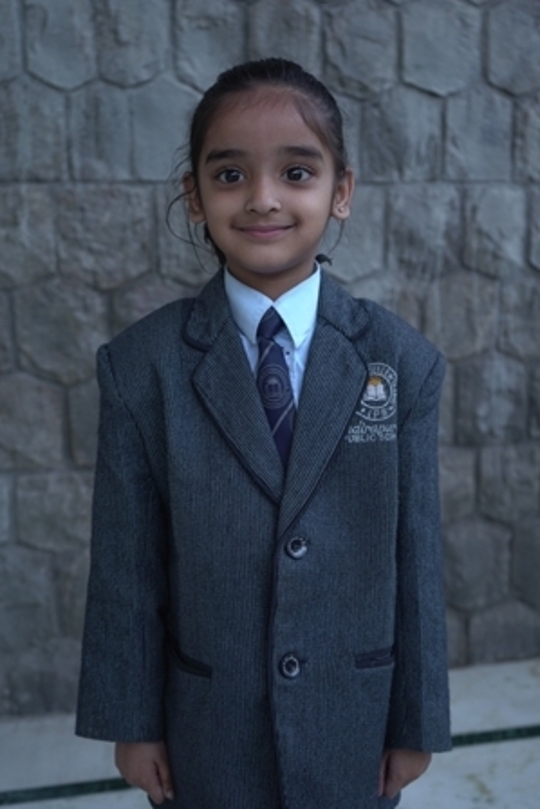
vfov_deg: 45.4
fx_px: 967
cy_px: 404
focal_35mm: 43
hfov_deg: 31.2
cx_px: 270
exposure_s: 1/125
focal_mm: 43
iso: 250
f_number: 4.5
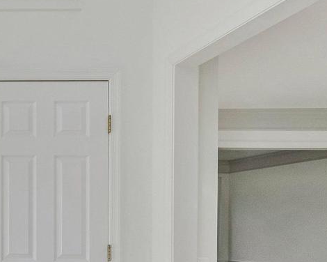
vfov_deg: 31.3
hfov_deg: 29.4
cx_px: -131
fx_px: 445
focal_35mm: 46
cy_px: 235
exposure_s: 1/1000
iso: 1250
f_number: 7.1
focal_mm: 16
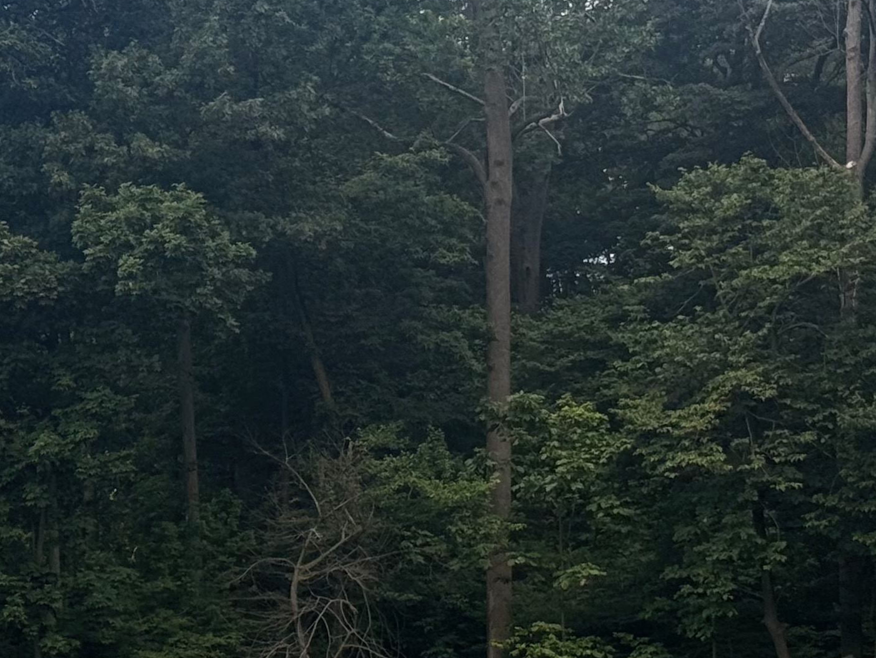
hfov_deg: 13.6
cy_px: 547
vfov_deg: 10.7
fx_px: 3493
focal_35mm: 138
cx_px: -341
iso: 64
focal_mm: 6.76
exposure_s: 1/1366
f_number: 1.78
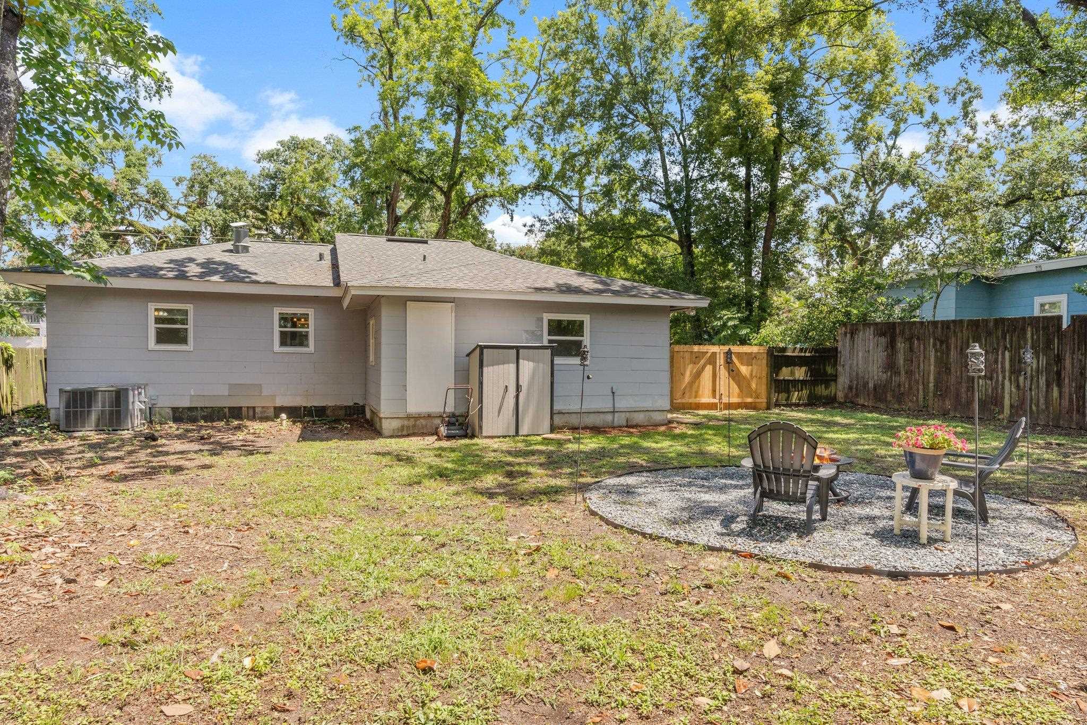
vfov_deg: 59.5
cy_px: 362
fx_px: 634
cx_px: 544
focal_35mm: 21
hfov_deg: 81.2
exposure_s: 1/10
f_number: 9
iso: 100
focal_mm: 21
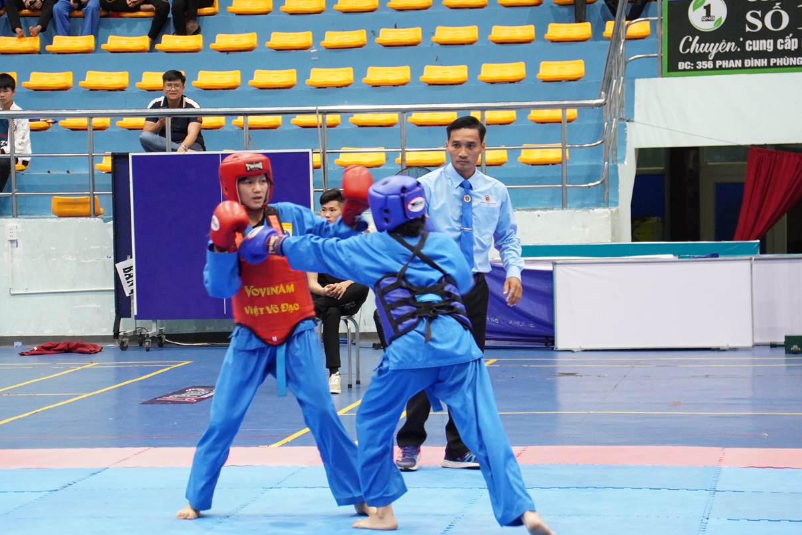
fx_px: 2919
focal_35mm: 131
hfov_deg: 15.6
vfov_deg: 10.5
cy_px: 280
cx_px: 345
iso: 2500
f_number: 2.8
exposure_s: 1/160
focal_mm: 70
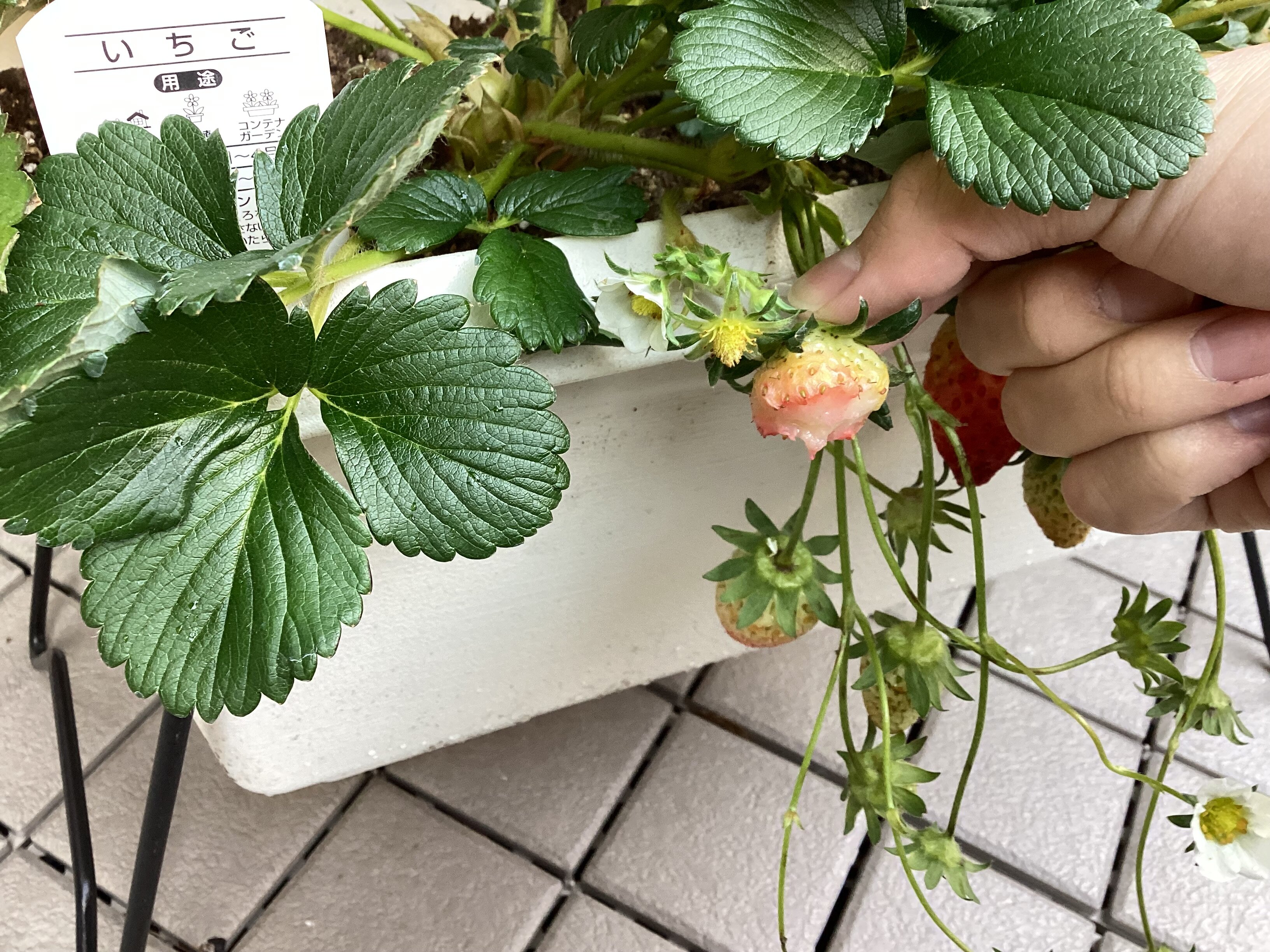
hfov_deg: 58.4
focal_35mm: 31
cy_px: 476
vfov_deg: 45.4
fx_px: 1137
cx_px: 635
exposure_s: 1/60
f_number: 2.4
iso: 125
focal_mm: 3.3
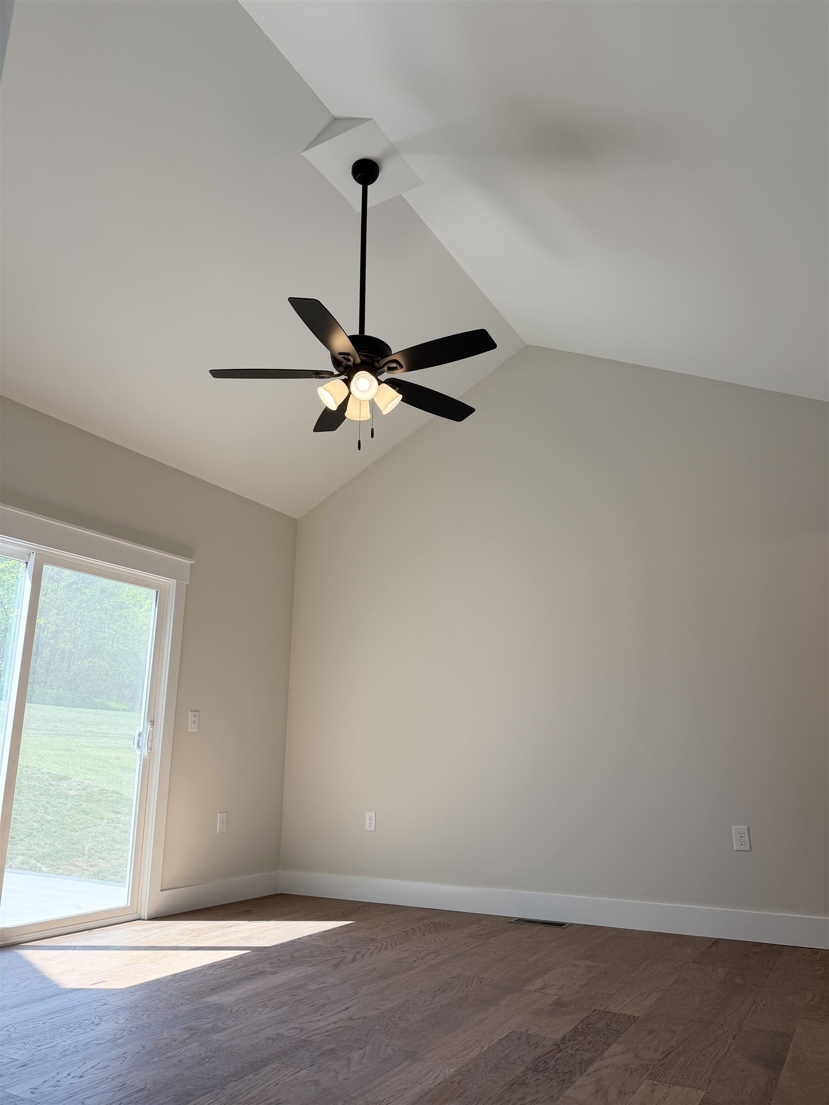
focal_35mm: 24
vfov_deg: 71.6
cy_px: 552
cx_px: 414
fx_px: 766
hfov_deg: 56.8
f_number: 1.78
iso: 100
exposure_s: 1/341
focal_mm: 6.76
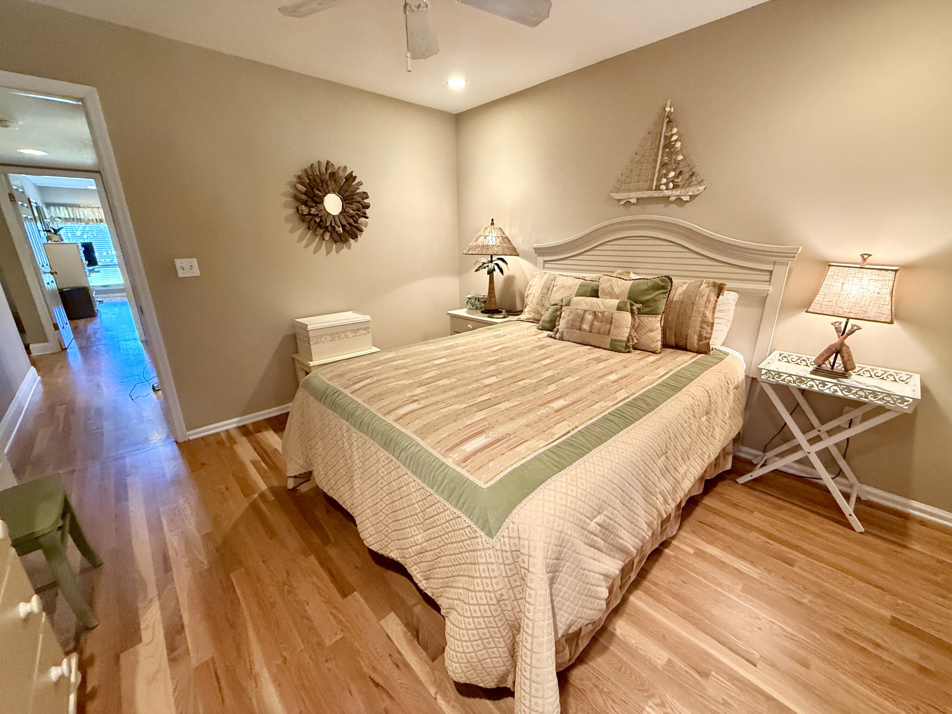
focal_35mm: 14
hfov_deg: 102.1
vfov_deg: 85.7
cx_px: 476
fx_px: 385
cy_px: 357
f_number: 2.2
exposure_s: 1/60
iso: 500
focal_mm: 2.22
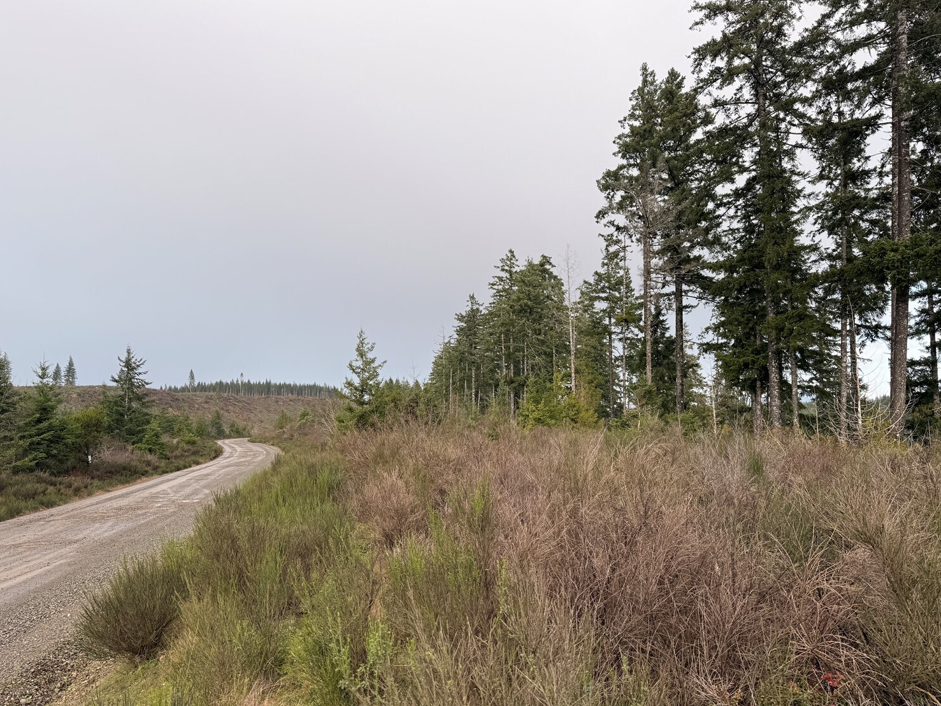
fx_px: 707
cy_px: 375
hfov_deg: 67.3
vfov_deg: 53.0
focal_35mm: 26
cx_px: 477
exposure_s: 1/1337
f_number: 1.78
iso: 80
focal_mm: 6.76
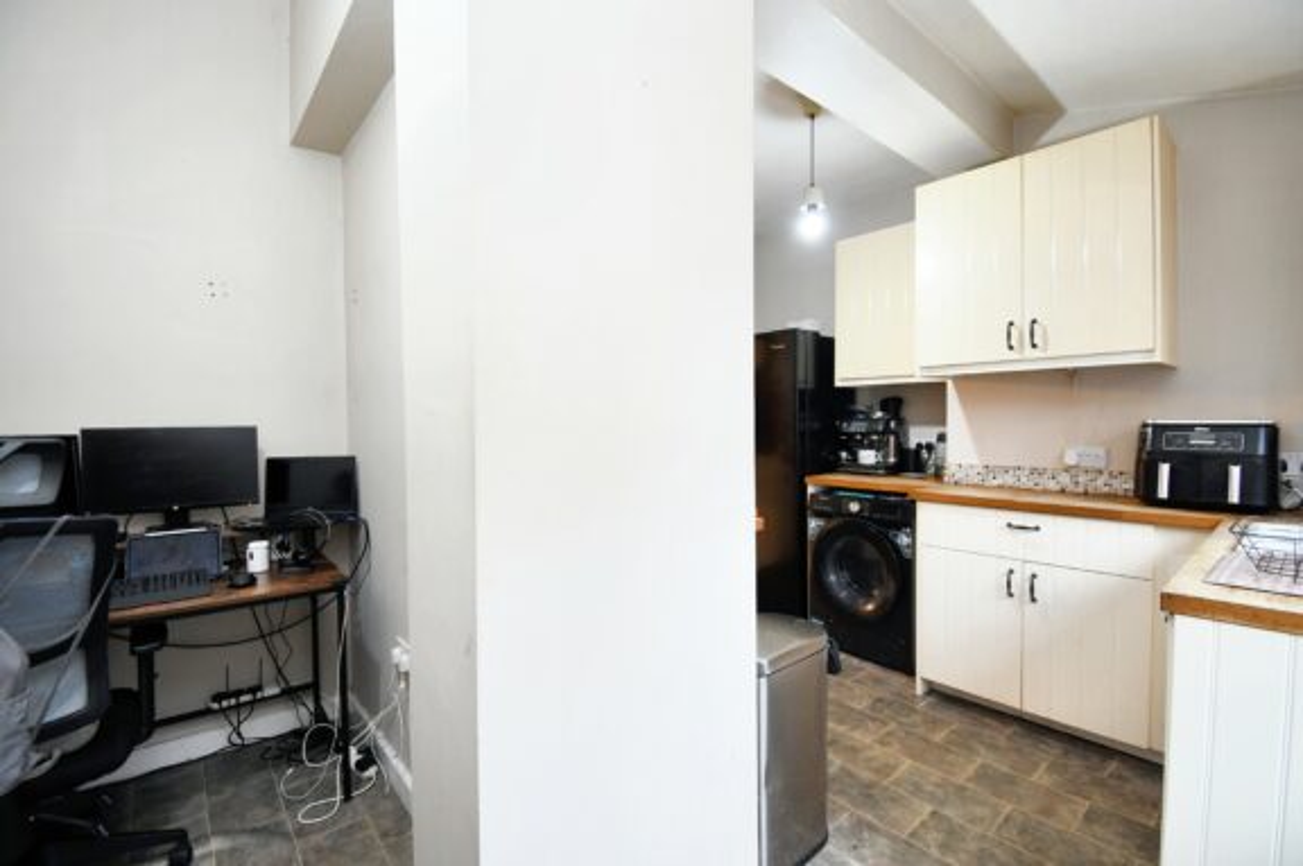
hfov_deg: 100.4
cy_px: 433
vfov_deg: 77.2
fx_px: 542
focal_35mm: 15
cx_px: 652
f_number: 4.5
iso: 560
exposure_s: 1/15
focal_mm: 10
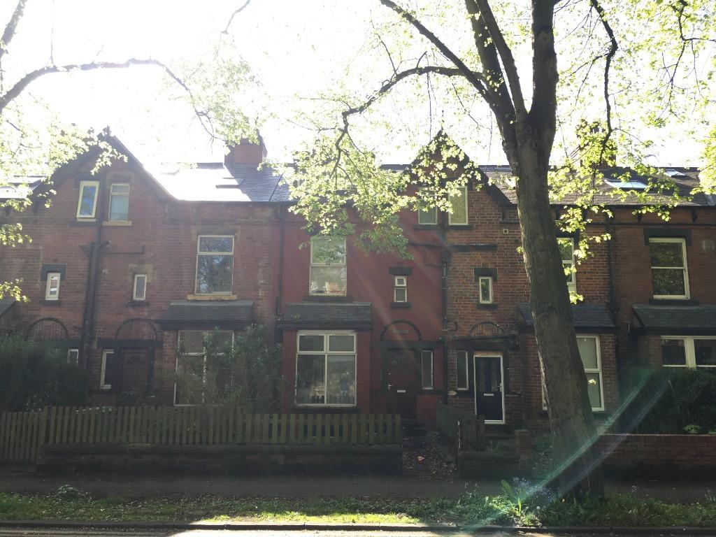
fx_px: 600
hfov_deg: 61.7
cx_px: 358
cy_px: 268
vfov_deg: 48.2
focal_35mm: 29
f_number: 2.2
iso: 25
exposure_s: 1/224
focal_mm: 4.15
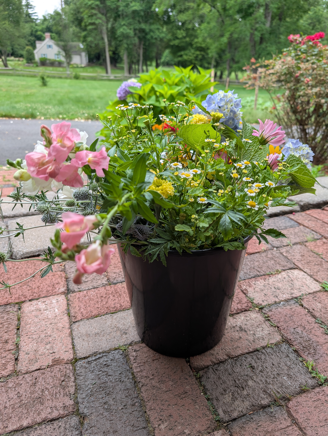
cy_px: 218
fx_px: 302
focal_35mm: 24
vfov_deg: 71.5
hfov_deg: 56.9
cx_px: 164
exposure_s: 1/86.1
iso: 34
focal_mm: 6.9
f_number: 1.68
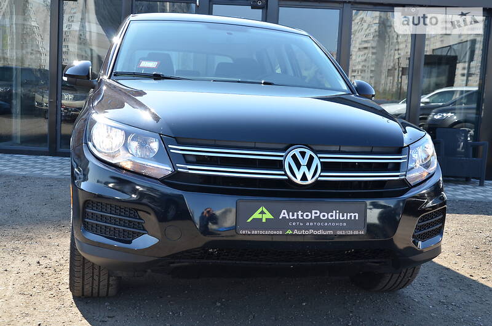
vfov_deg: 29.7
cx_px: 246
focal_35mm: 45
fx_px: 614
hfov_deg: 43.7
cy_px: 163
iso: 200
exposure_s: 1/200
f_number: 7.1
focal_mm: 30
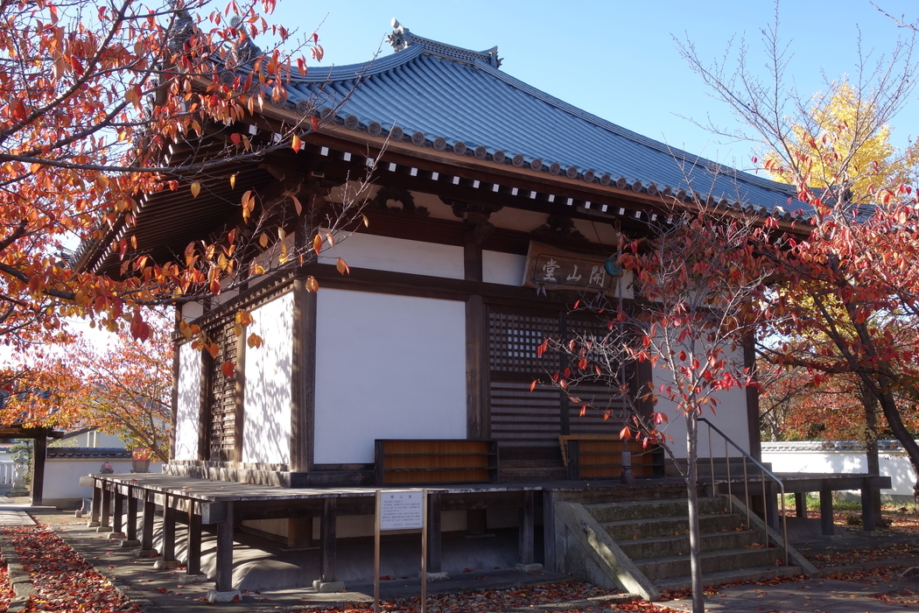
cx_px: 458
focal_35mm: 32
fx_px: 817
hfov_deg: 58.7
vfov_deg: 41.1
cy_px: 319
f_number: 5.6
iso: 125
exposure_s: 1/160
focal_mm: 10.4
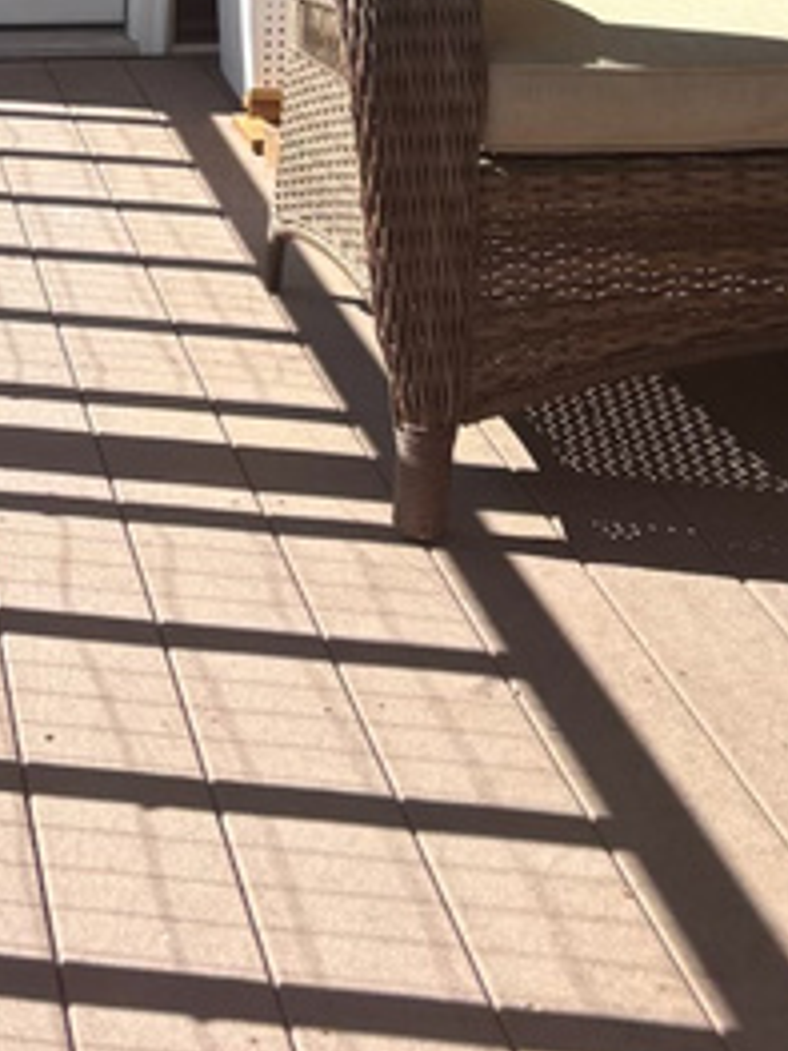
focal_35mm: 76
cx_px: 464
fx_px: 2309
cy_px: -372
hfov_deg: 19.4
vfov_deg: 22.5
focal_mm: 5.96
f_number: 1.6
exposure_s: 1/1393
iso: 50
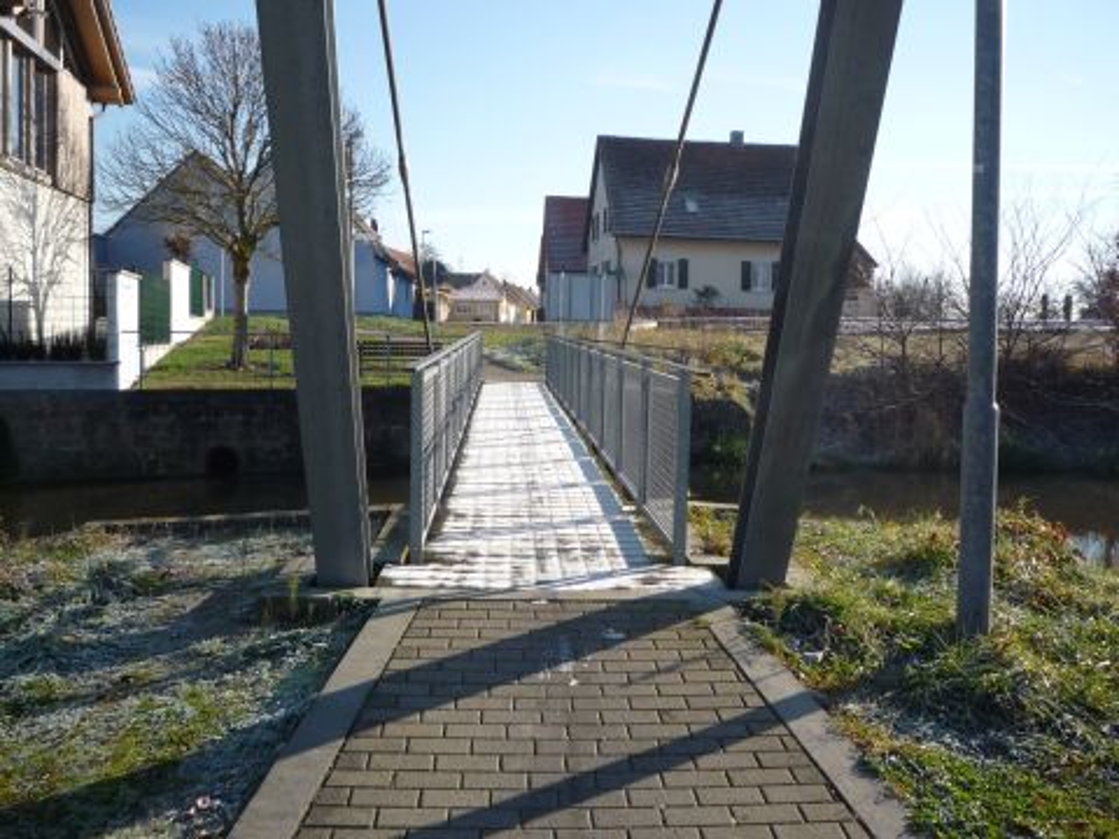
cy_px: 420
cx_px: 560
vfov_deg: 44.2
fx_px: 1034
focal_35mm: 32
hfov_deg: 56.8
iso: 100
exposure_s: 1/400
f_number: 4
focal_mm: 5.2
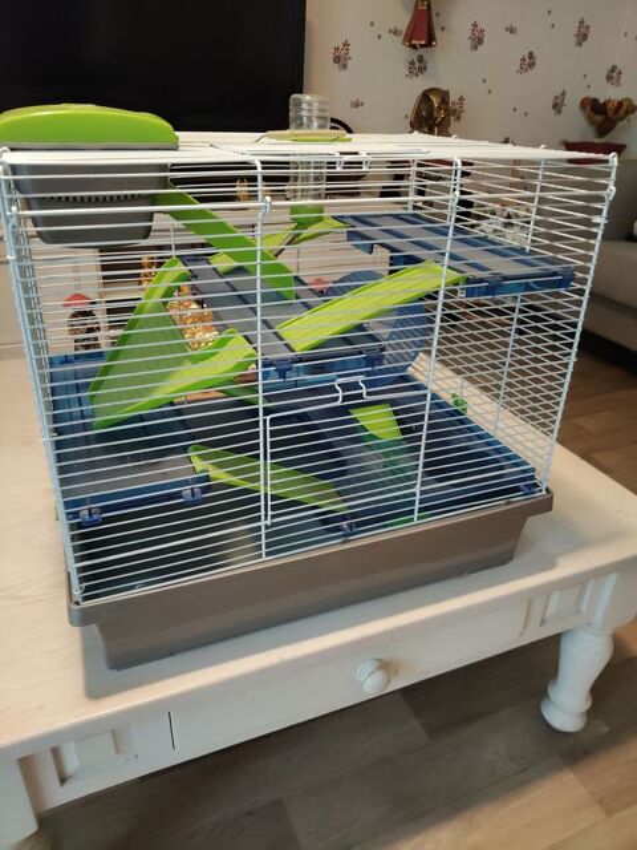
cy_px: 425
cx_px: 318
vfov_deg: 69.4
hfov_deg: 54.9
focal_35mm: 25
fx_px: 613
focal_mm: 4.15
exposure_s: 1/16.7
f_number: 1.8
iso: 2061
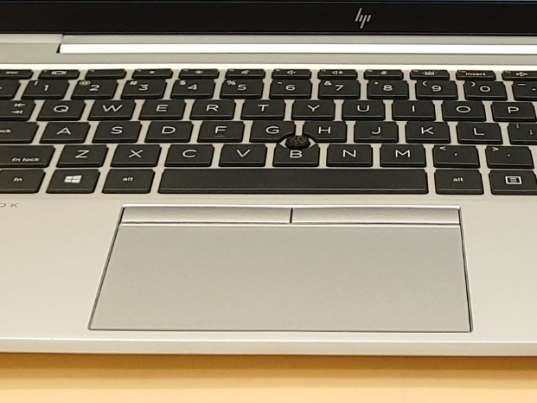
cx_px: 373
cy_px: -46
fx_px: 1583
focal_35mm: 102
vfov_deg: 14.2
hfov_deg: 19.2
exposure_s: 1/106
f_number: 1.8
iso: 50
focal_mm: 4.36
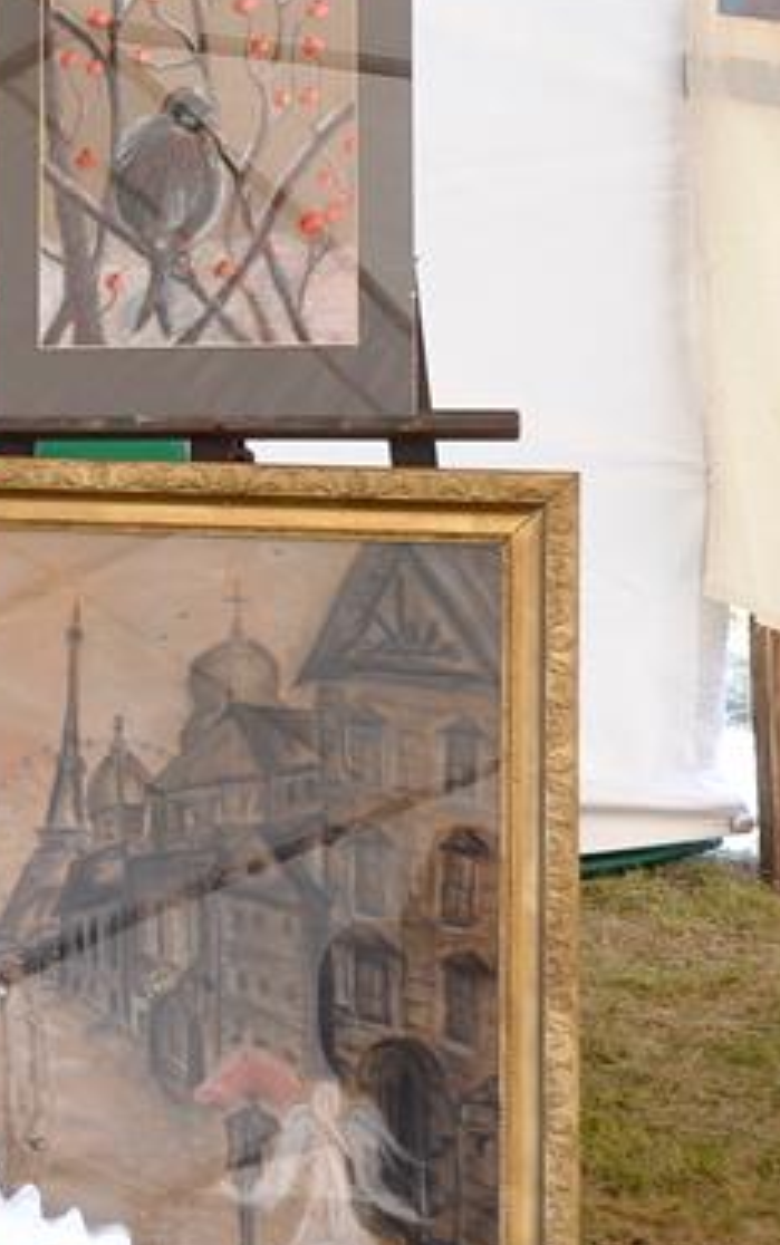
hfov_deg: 11.3
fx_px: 3673
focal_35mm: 108
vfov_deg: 19.2
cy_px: 363
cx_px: -606
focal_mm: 31
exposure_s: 1/125
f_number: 6.3
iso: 800
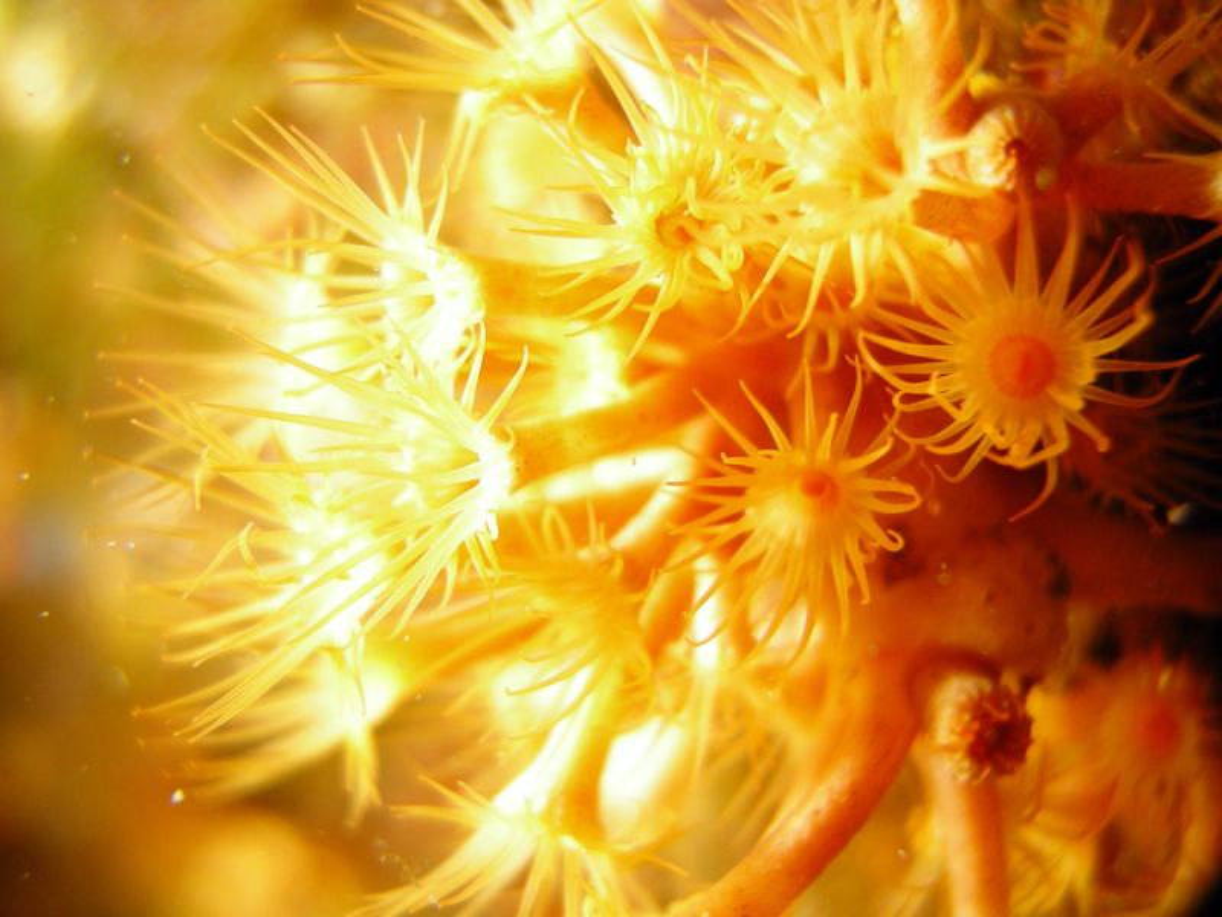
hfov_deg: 51.4
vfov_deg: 39.7
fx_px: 1271
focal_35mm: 36
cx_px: 611
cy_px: 458
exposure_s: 1/250
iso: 100
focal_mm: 7.5
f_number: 2.7
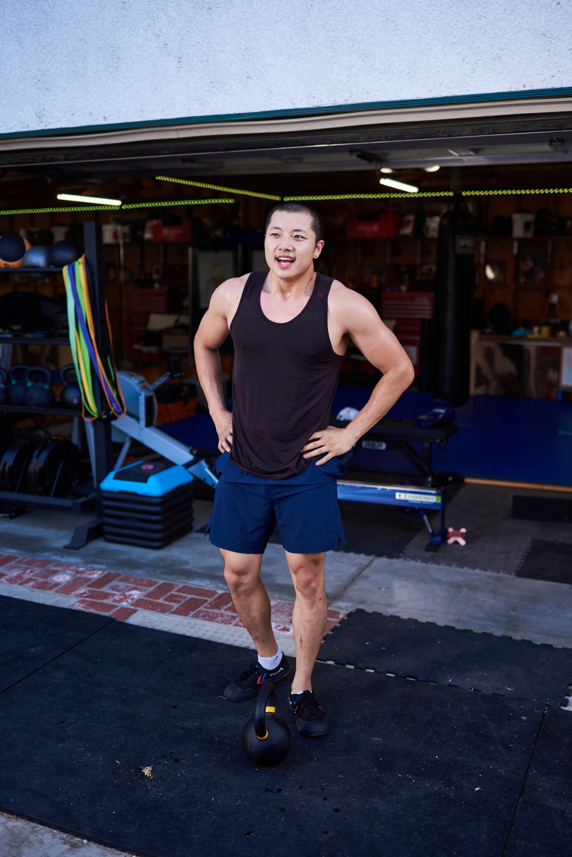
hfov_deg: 37.9
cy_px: 428
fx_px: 833
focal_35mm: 35
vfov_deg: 54.4
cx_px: 286
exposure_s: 1/800
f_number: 2
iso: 160
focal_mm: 35
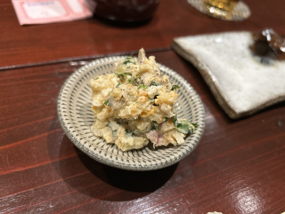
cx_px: 142
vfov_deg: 53.1
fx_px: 214
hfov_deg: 67.3
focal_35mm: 26
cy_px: 107
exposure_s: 1/50
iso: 200
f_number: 1.5
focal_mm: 5.7
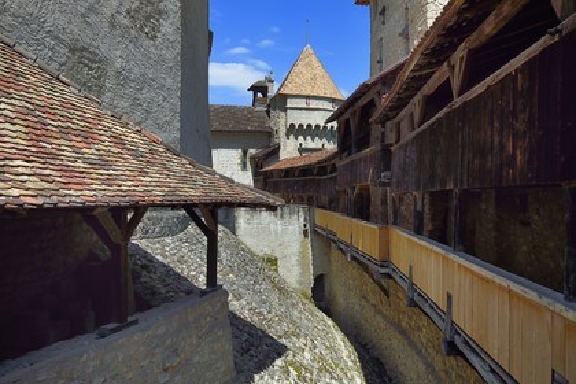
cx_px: 288
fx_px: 496
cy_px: 192
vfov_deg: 42.3
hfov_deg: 60.3
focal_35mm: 31
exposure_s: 1/800
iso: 400
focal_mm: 31
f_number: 10
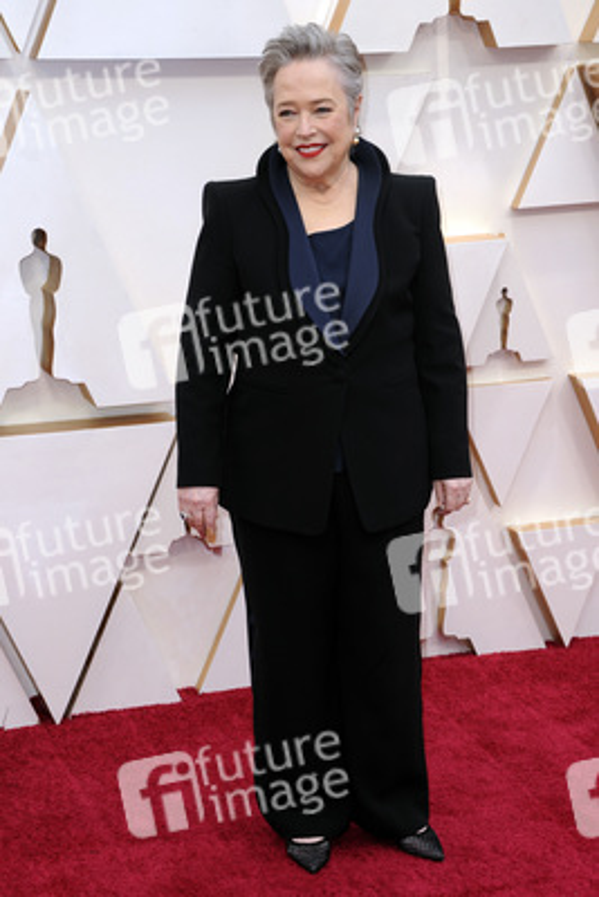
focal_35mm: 78
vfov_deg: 26.0
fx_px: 1945
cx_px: 300
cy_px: 448
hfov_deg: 17.5
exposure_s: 1/200
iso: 800
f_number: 6.3
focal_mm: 78
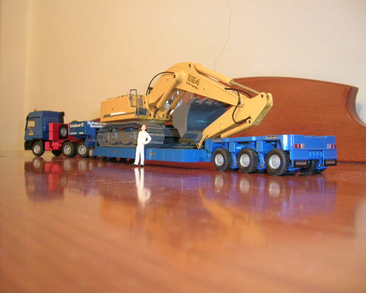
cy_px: 145
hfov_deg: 49.0
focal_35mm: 37
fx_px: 401
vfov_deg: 40.1
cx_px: 168
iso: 200
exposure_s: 1/3.3
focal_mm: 5.4
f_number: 2.8
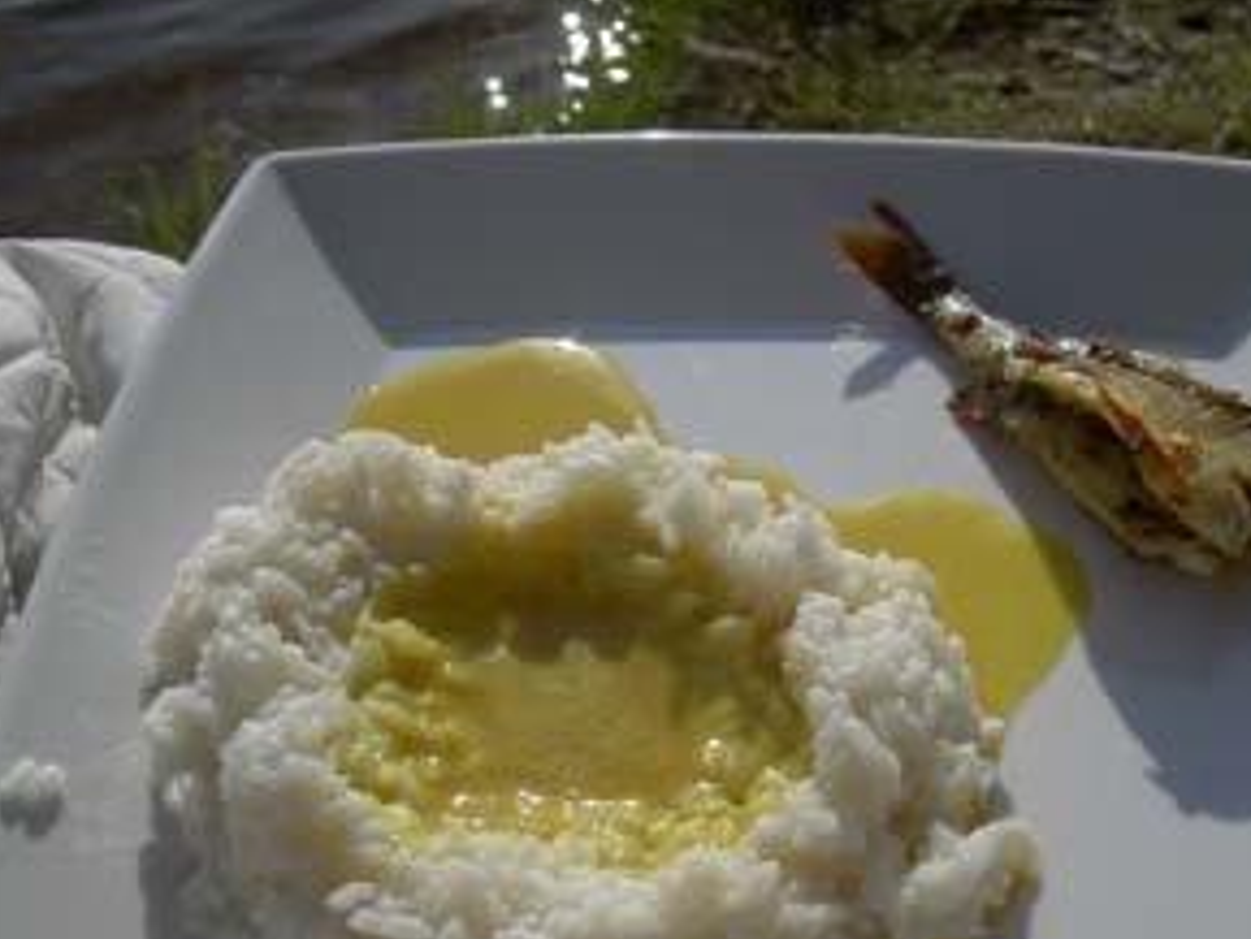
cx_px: 762
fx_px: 1952
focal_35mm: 54
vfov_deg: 26.9
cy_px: 619
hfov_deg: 35.4
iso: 100
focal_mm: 8
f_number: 4.7
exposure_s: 1/1250
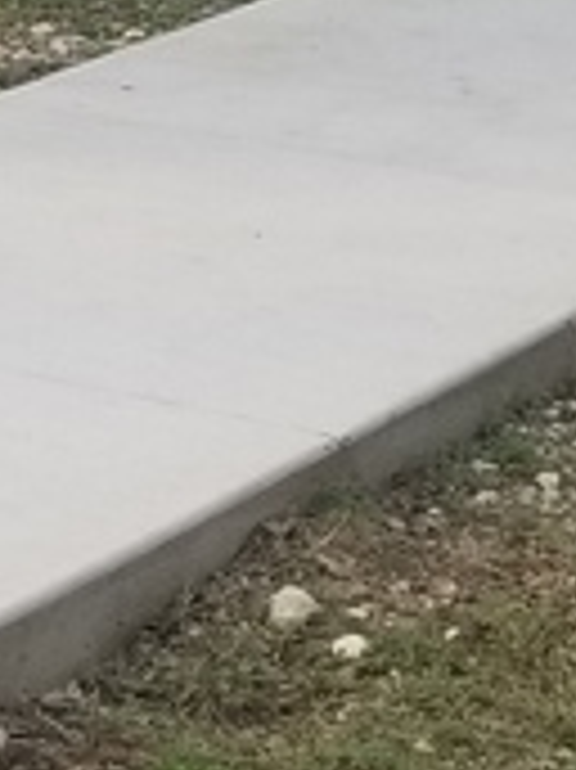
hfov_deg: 5.7
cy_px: 41
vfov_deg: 9.0
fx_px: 4865
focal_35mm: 219
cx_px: -1840
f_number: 1.7
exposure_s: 1/182
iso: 50
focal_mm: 4.25
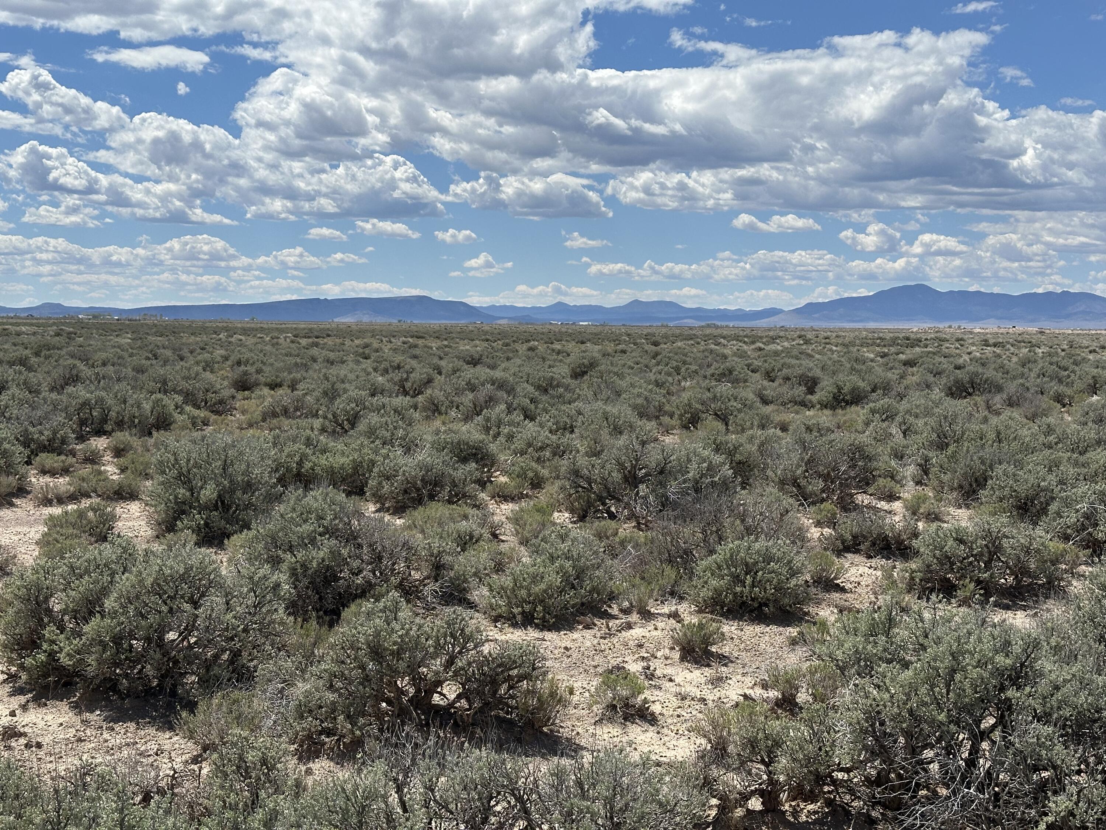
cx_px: 553
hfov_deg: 39.7
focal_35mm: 48
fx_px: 1534
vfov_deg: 30.3
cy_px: 415
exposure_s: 1/7092
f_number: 1.78
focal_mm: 6.86
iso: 64
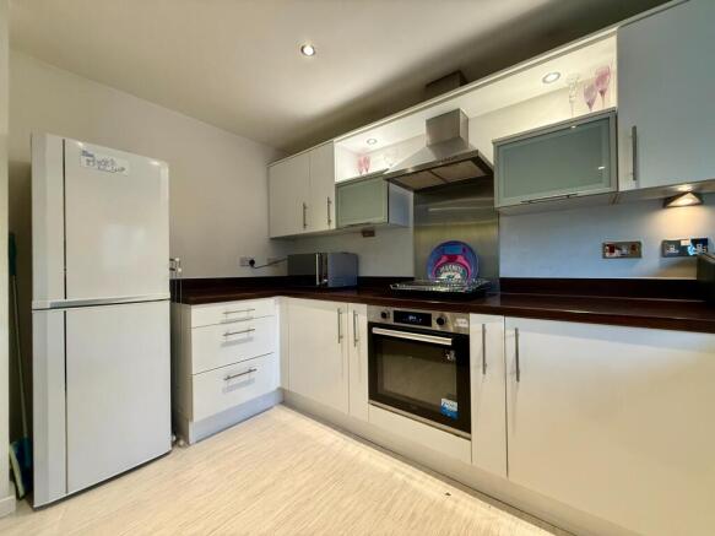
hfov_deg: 102.1
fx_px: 289
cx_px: 358
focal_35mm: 14
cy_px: 268
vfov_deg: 85.7
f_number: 2.2
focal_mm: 2.22
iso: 400
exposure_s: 1/100
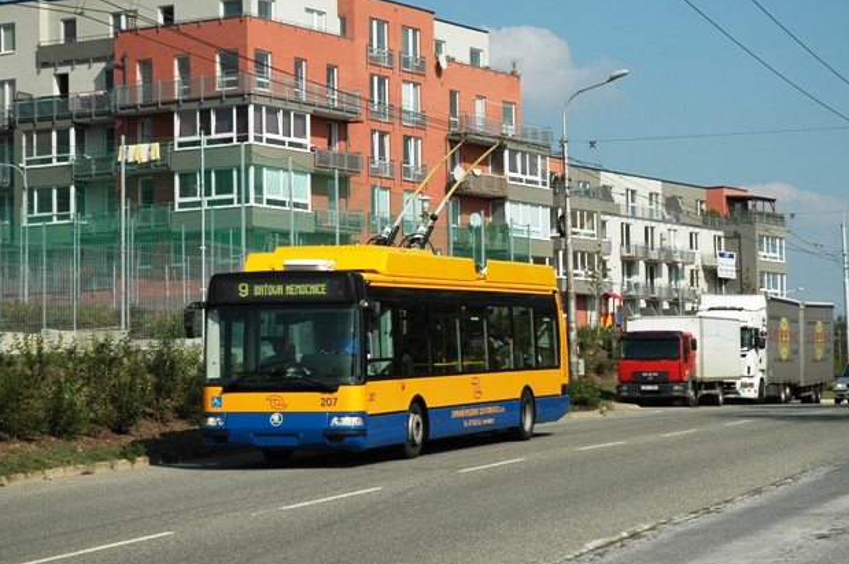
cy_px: 236
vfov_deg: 14.1
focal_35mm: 97
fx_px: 2285
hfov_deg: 21.0
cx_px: 513
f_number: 5.6
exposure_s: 1/1600
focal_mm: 50
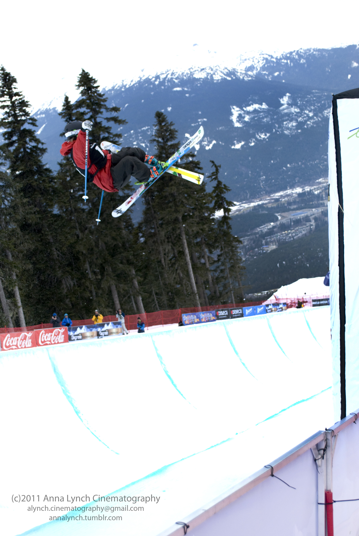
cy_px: 268
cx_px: 180
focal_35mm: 51
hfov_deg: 26.6
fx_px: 761
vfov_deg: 38.8
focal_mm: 34
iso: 800
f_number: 5.6
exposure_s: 1/2000
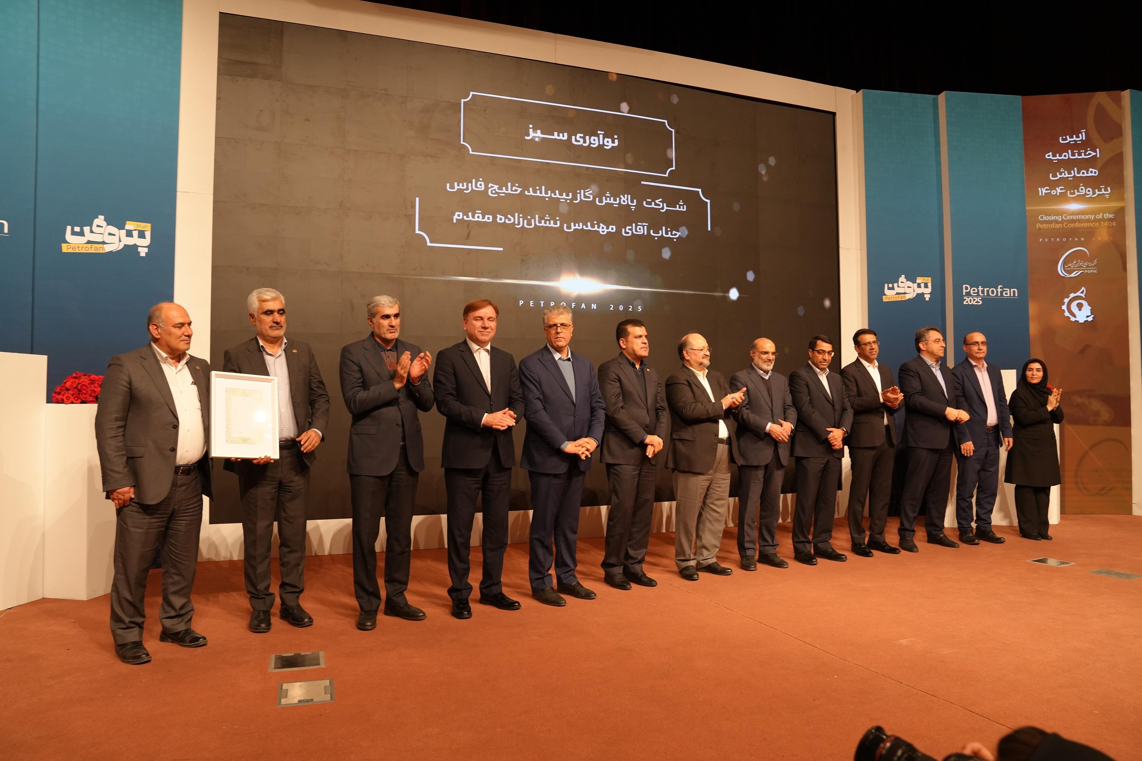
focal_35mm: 24
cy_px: 380
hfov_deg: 73.7
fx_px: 761
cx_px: 571
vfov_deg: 53.1
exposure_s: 1/160
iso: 1250
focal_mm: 24
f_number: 4
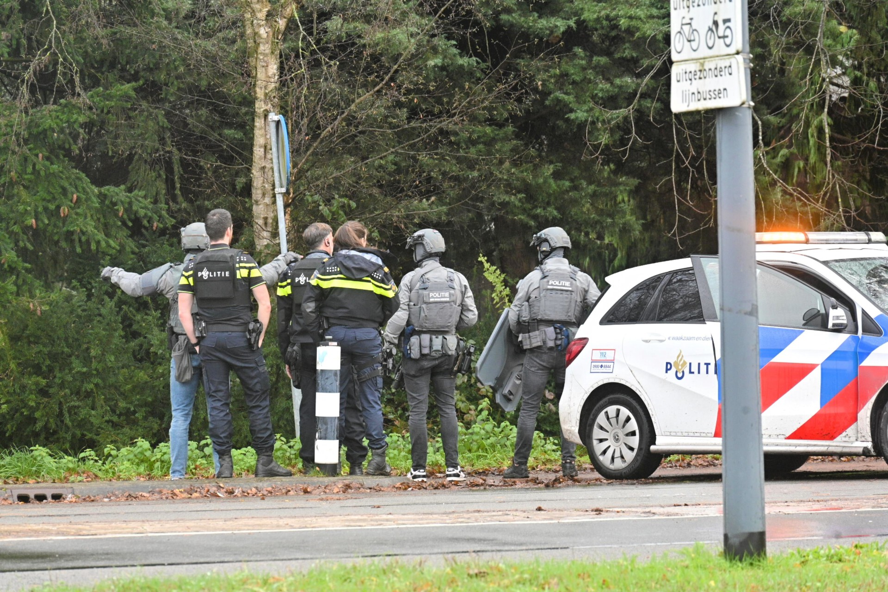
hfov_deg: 10.3
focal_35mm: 200
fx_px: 4933
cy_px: 296
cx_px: 444
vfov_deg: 6.9
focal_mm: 200
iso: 1600
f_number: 8
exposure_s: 1/100
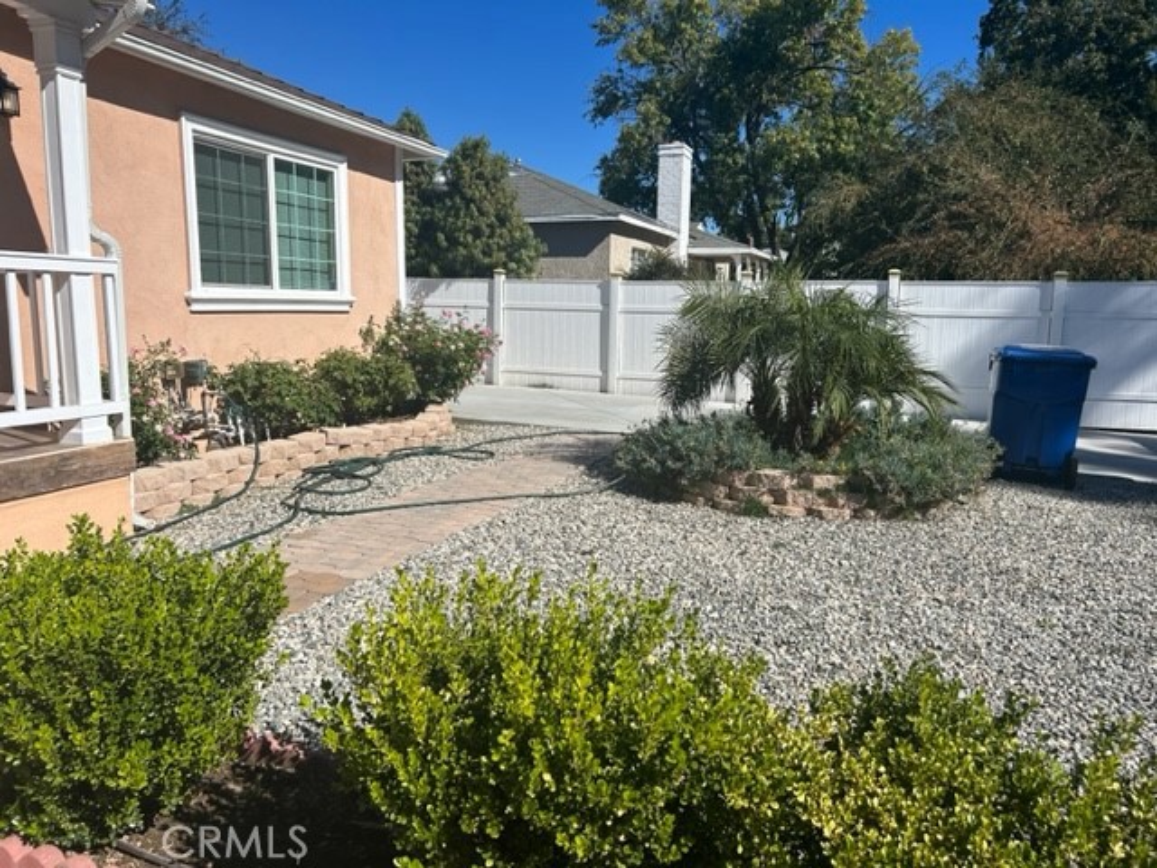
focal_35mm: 26
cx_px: 578
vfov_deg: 53.1
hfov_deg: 67.3
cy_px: 434
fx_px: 869
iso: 50
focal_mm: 5.7
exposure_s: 1/7463
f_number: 1.5
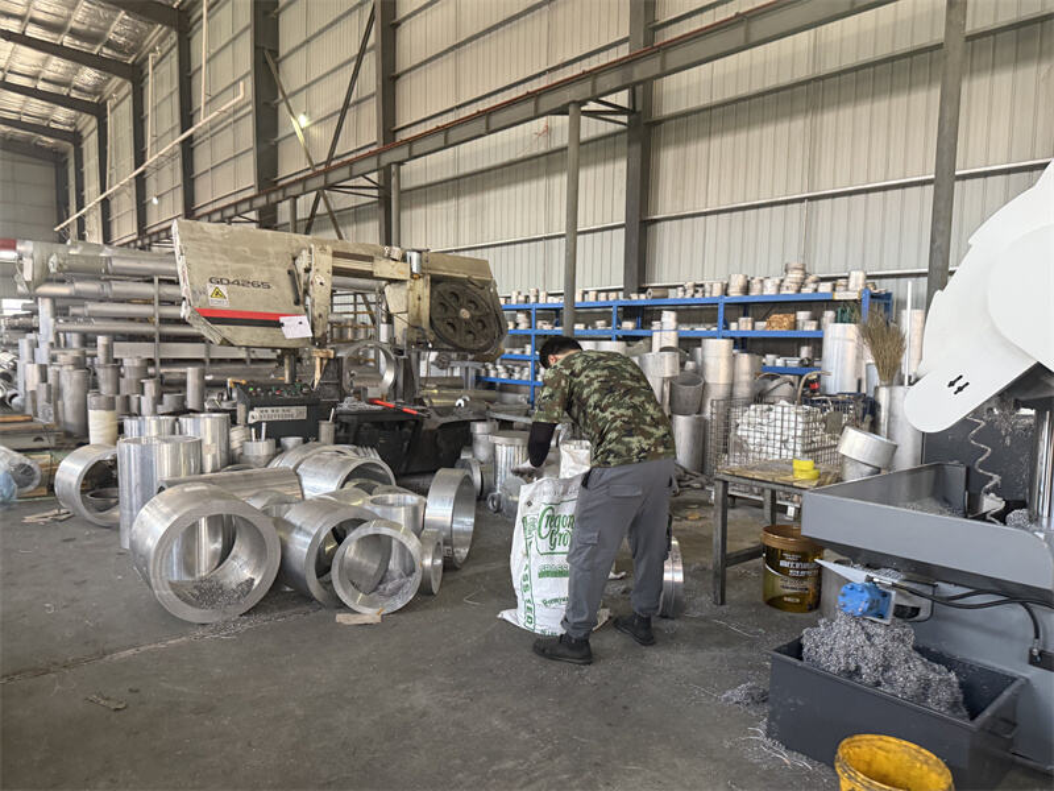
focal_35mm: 24
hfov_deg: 71.6
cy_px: 396
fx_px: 731
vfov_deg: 56.8
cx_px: 527
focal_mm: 6.76
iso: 200
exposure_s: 1/62
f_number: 1.78
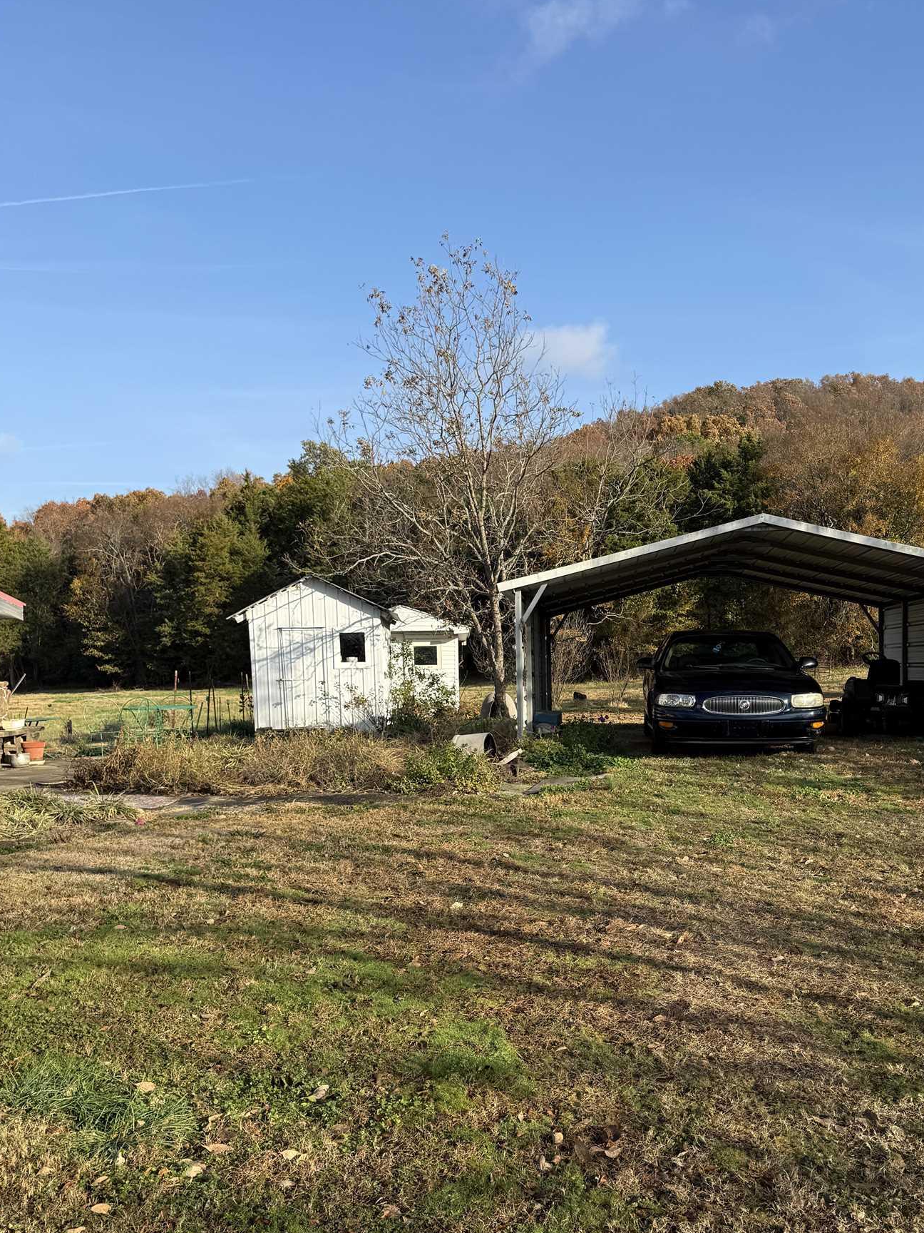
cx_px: 608
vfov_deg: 56.5
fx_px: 1139
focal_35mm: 32
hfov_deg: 43.6
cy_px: 726
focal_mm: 6.76
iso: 80
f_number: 1.78
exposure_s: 1/2370
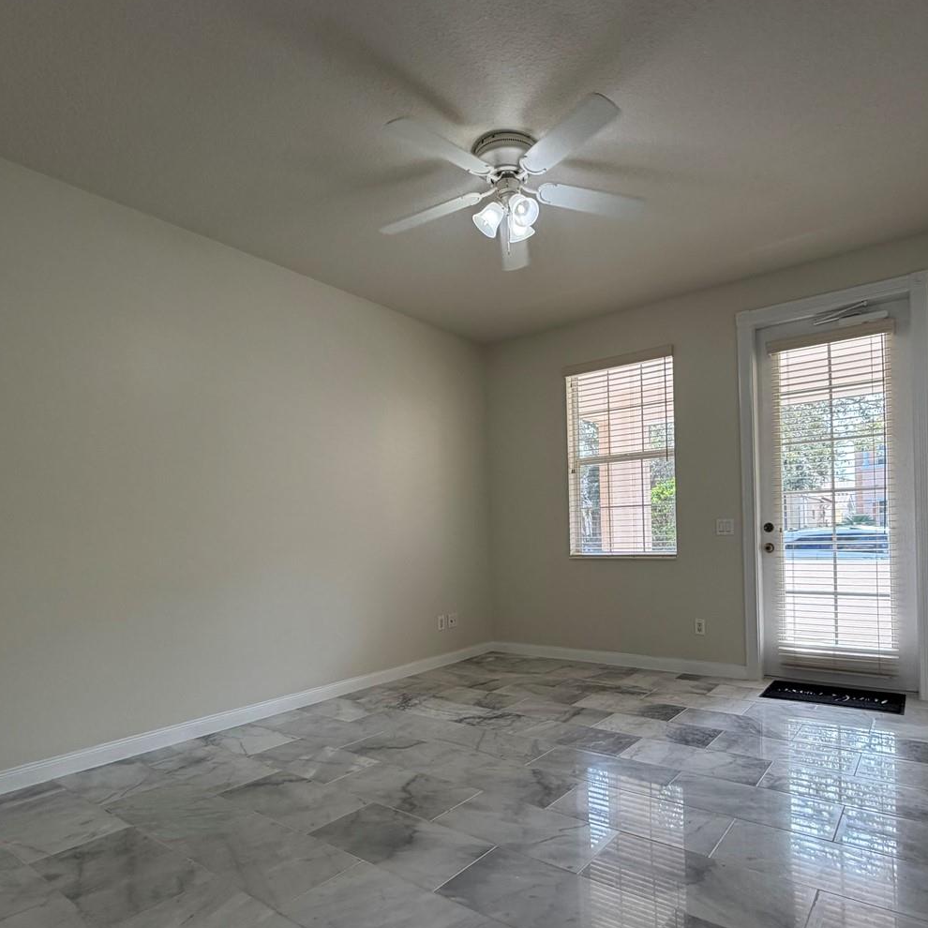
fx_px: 607
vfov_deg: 74.3
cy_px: 535
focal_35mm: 20
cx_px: 516
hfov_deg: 74.6
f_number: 2.2
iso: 100
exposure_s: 1/120
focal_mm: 2.22
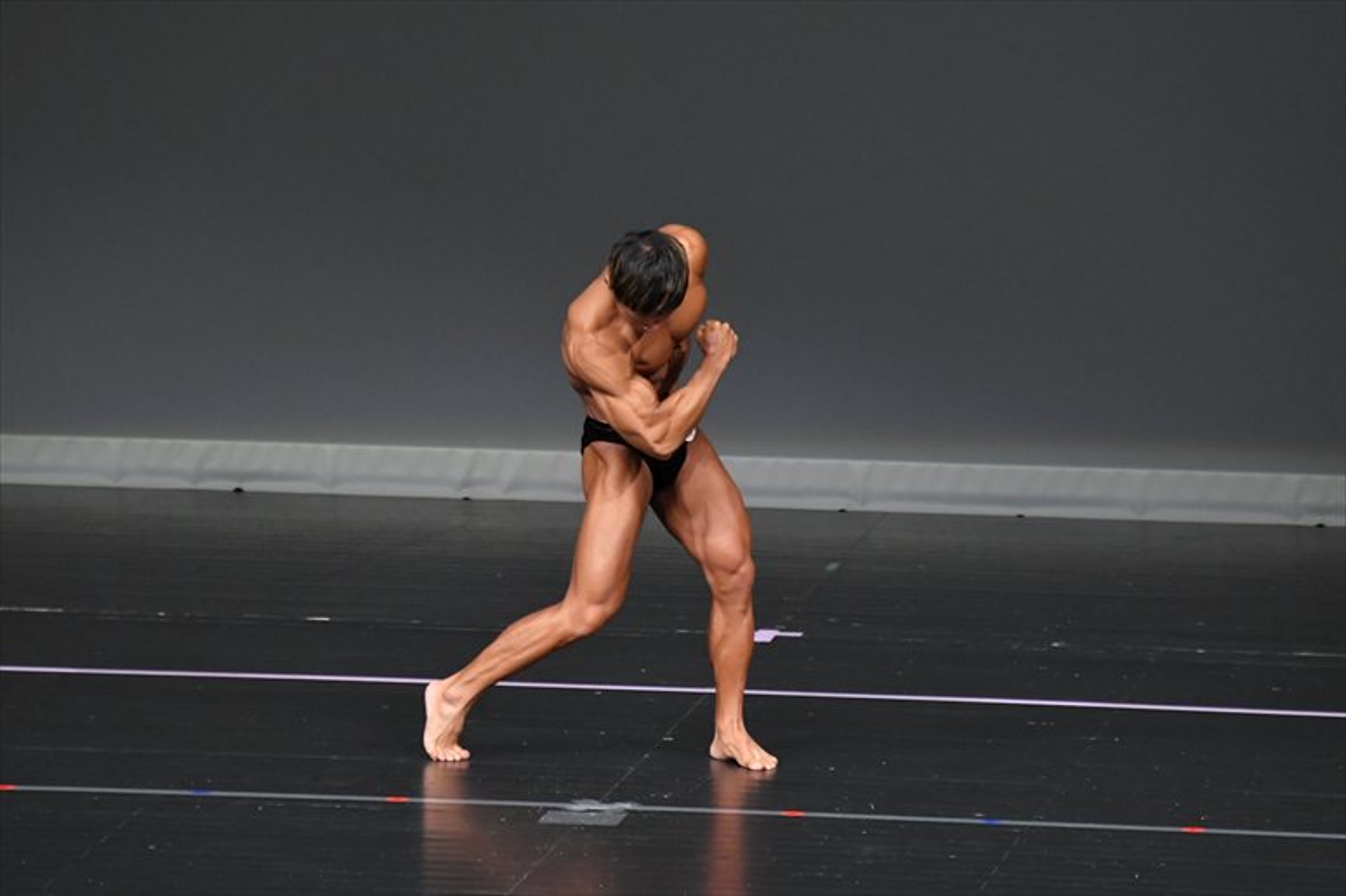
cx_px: 673
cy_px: 448
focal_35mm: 345
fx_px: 12893
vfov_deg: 4.0
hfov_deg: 6.0
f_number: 5.6
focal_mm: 230
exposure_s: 1/400
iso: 4000
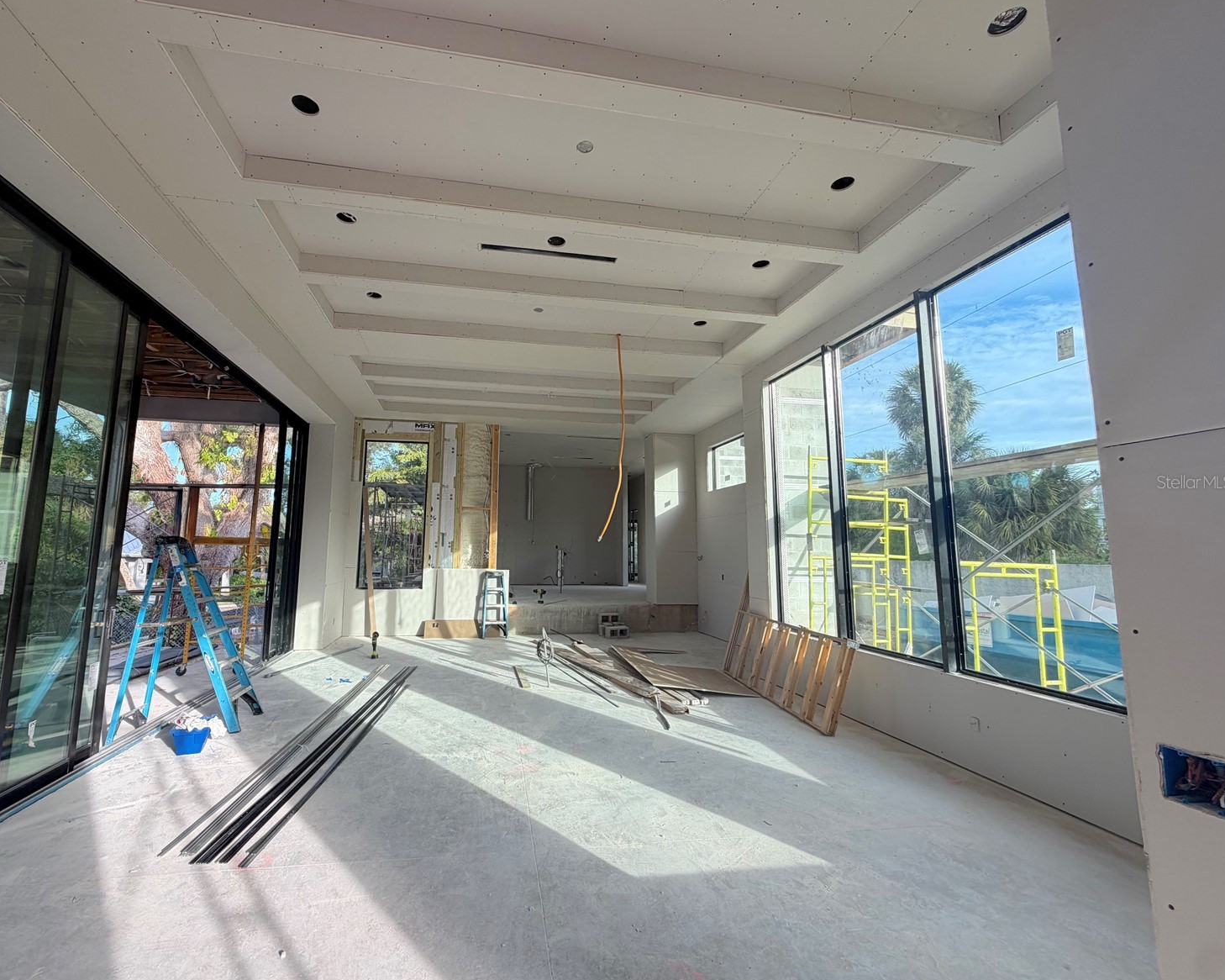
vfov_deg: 84.0
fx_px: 544
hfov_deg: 96.6
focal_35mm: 15
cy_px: 482
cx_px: 564
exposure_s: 1/195
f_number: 2.2
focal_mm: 2.22
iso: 40
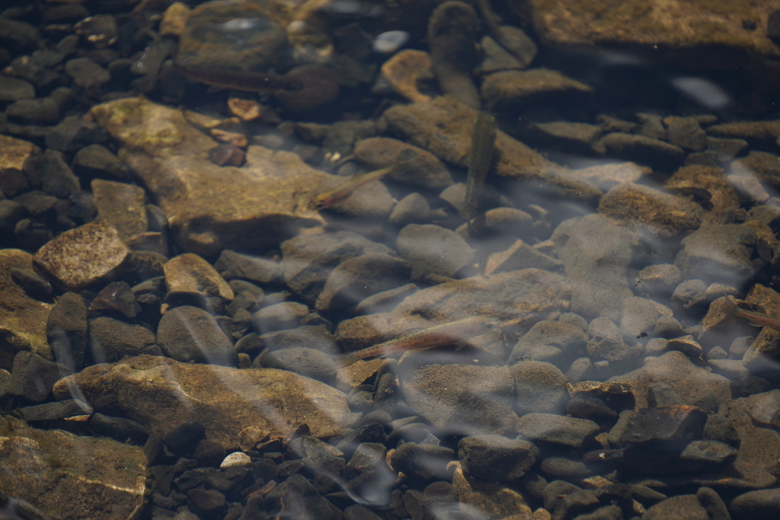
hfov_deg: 7.7
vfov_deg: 5.1
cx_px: 390
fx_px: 5807
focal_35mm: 268
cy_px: 260
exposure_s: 1/320
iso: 100
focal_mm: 179
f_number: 6.3
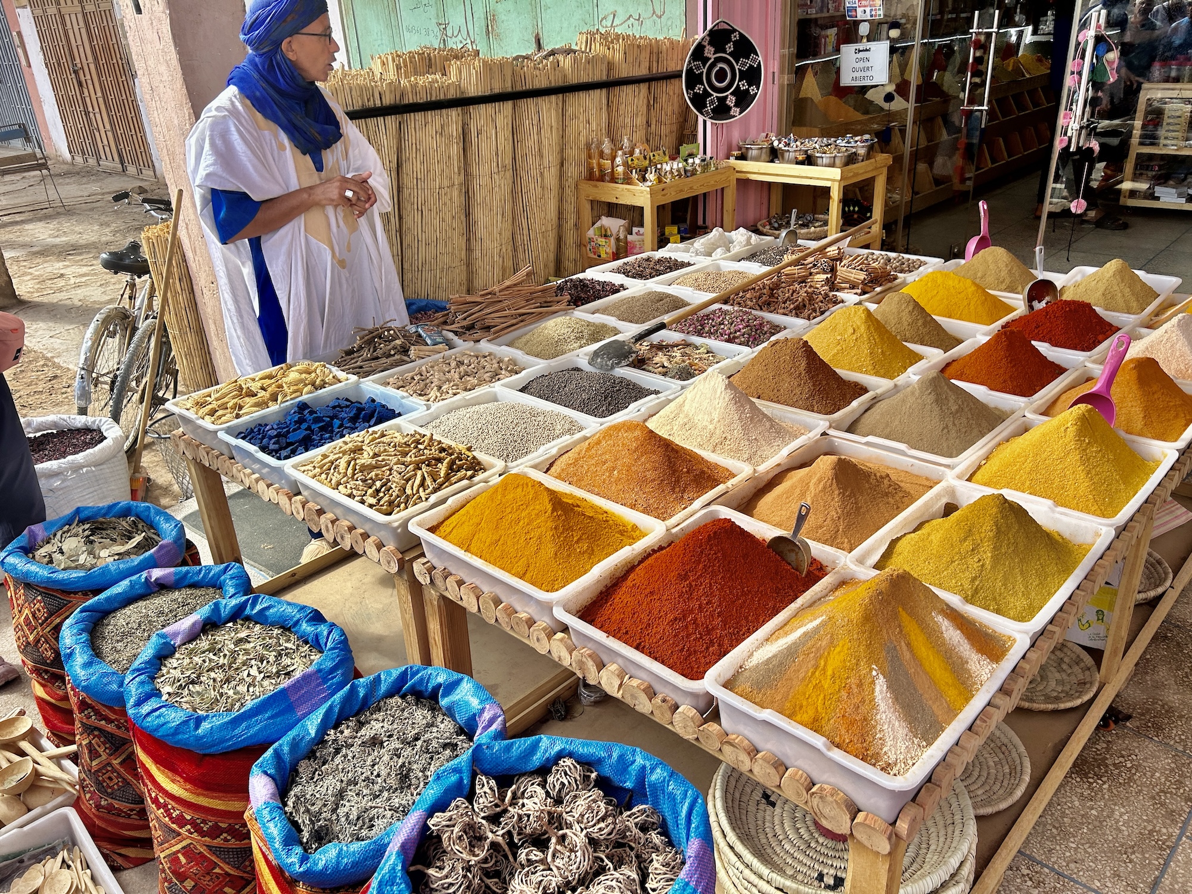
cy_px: 447
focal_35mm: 26
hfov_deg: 67.3
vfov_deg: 53.1
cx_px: 596
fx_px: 895
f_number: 1.5
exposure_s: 1/1449
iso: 50
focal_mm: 5.7
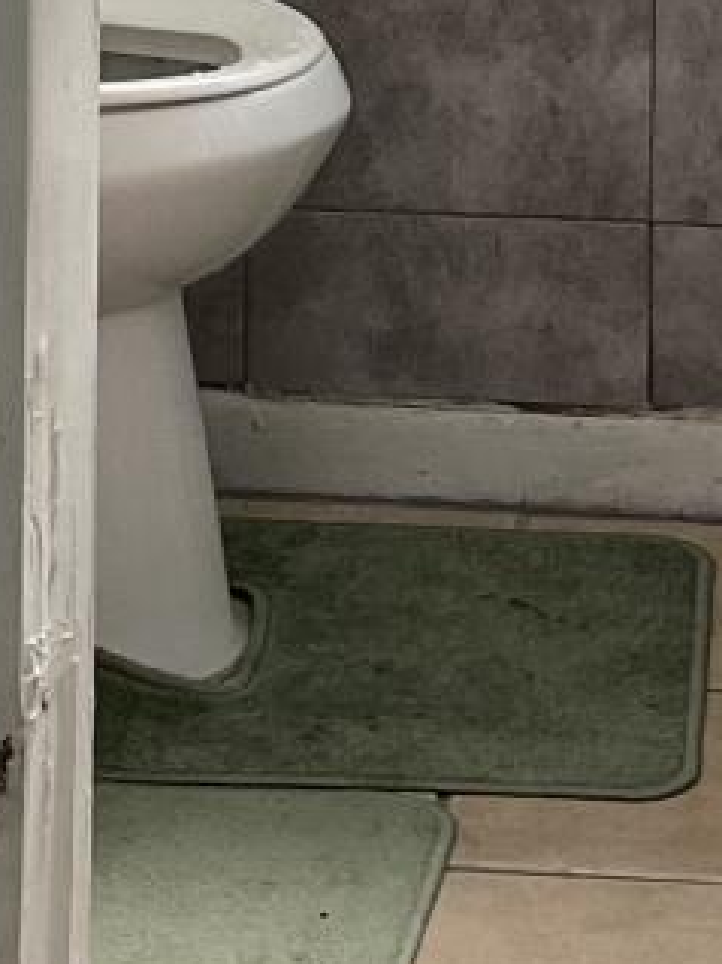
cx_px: 532
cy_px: -178
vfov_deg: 11.9
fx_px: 4536
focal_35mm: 163
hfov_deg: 9.1
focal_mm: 4.2
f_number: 1.6
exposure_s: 1/60
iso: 160
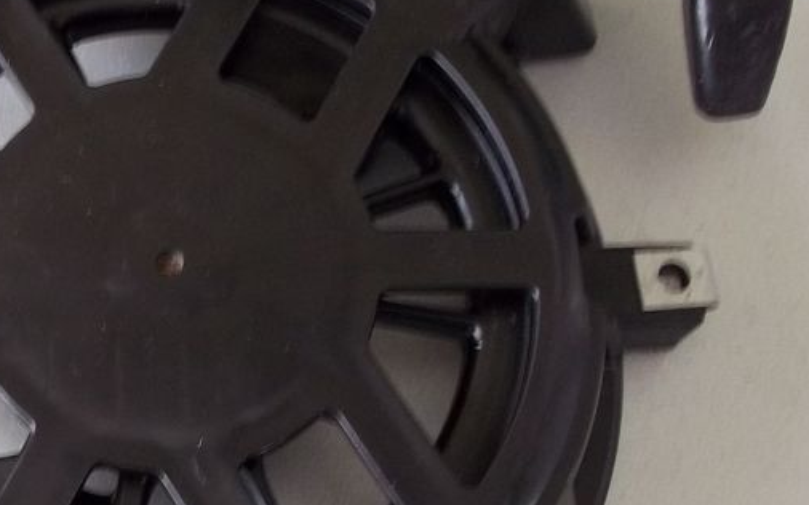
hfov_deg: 29.9
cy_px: 275
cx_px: 165
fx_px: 1477
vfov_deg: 19.4
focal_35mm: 67
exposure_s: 1/10
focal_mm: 5.7
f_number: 2.9
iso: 160
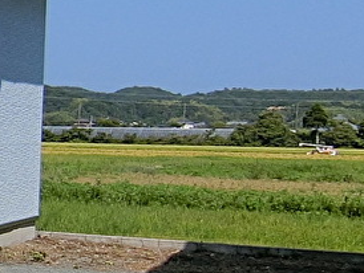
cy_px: 176
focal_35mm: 104
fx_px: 1095
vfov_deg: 14.2
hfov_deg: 13.6
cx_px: -514
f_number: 6.9
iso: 80
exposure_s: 1/400
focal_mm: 4.06
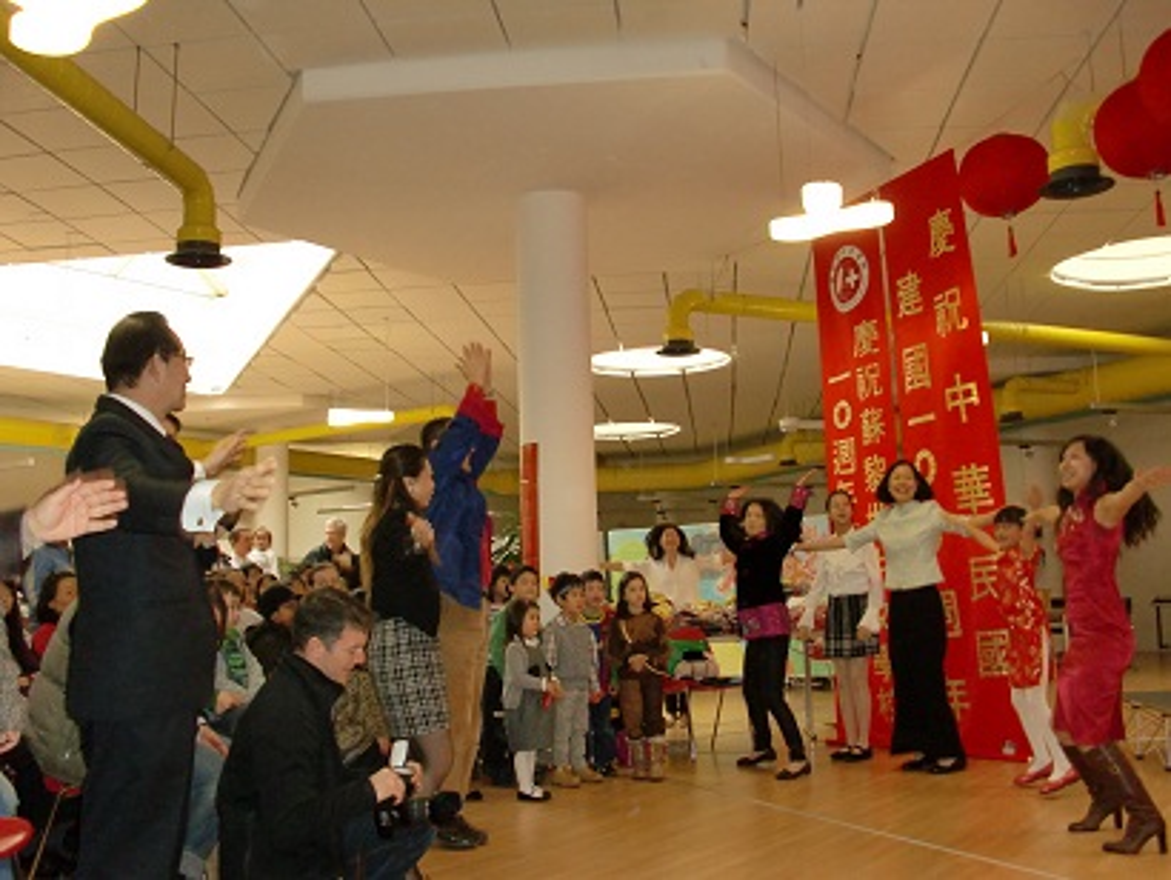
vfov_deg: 39.7
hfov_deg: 51.3
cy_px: 440
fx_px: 1219
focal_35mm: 36
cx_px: 586
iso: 320
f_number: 2.8
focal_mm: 6.3
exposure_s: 1/60
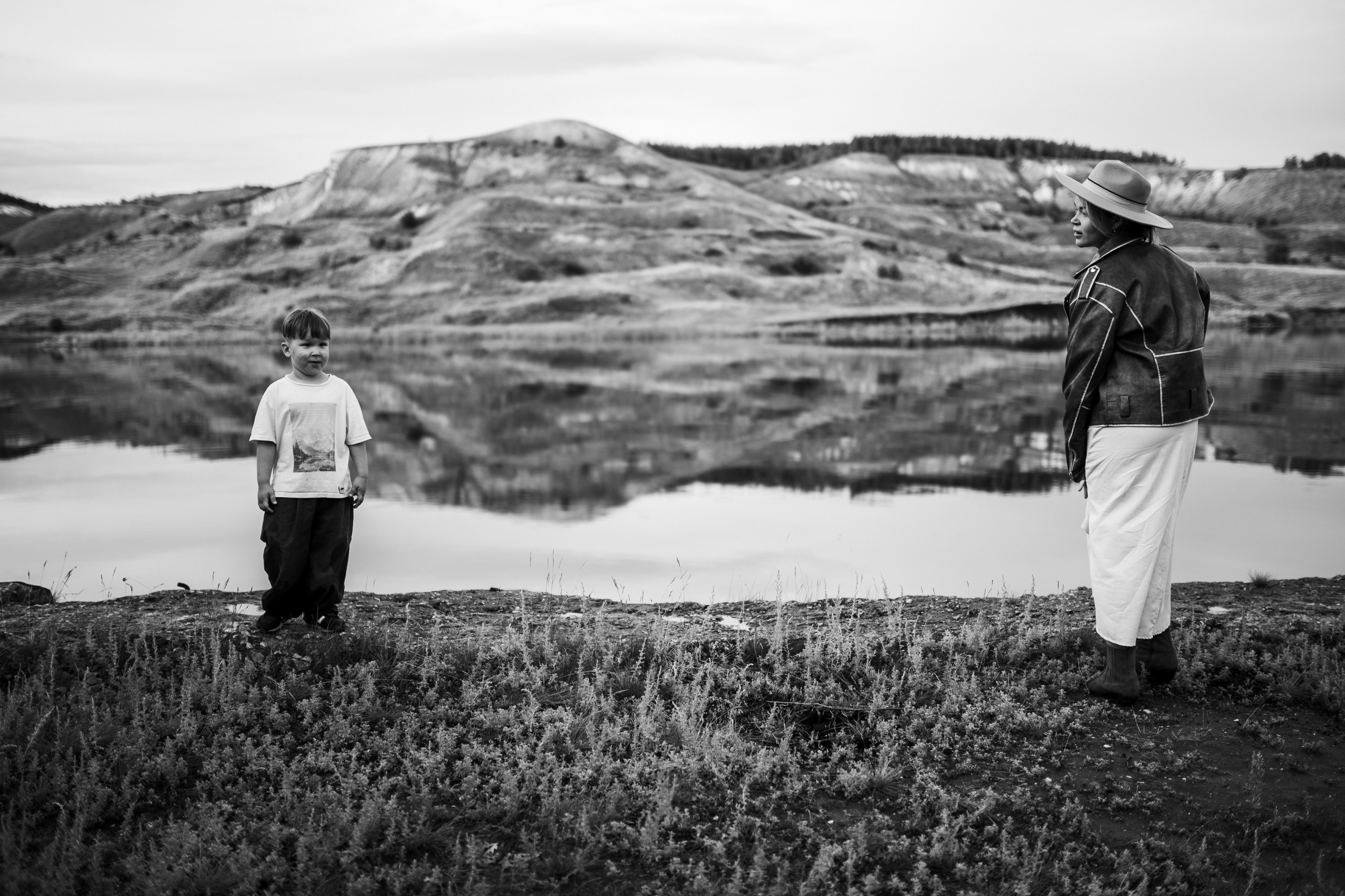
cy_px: 448
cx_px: 672
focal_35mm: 35
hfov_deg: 54.4
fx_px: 1307
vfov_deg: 37.8
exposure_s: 1/500
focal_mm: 35
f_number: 1.4
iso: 100
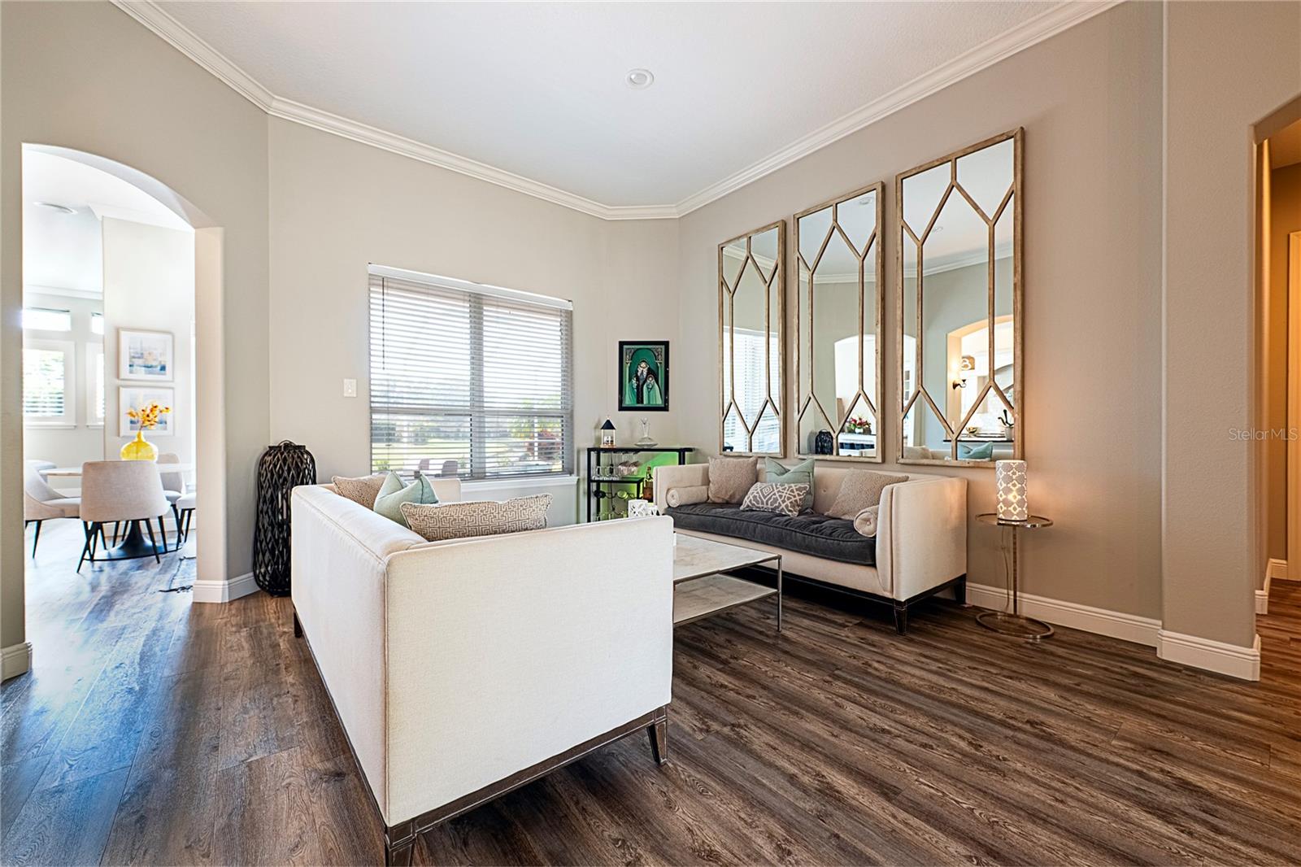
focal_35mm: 14
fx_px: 506
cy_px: 434
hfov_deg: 104.3
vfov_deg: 81.2
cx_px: 650
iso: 400
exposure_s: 1/250
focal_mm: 14
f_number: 8
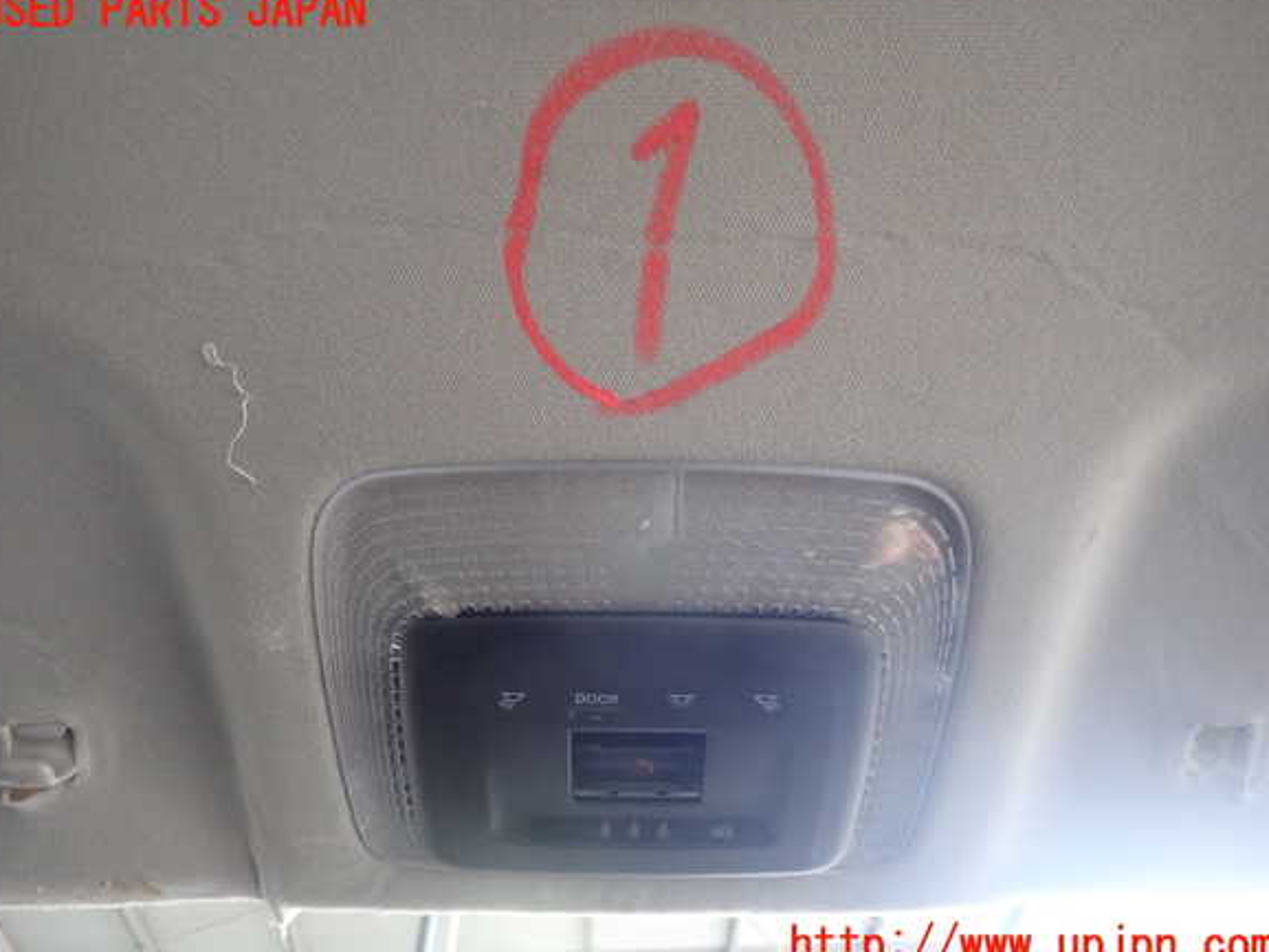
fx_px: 953
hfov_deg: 67.3
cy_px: 479
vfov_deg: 53.1
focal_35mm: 26
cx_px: 627
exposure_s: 1/30
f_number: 2
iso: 400
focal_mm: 4.5
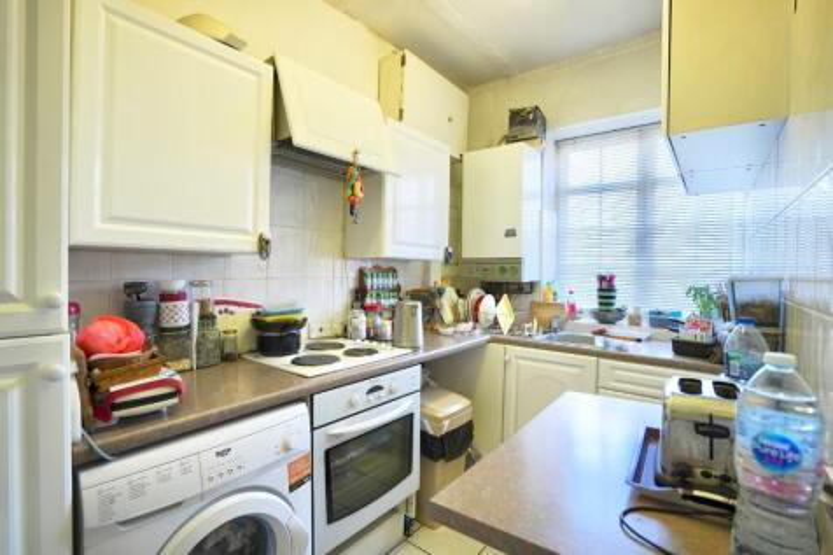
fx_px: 370
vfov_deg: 73.7
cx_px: 416
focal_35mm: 16
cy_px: 278
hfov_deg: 96.8
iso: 800
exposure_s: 1/160
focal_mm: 16
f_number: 4
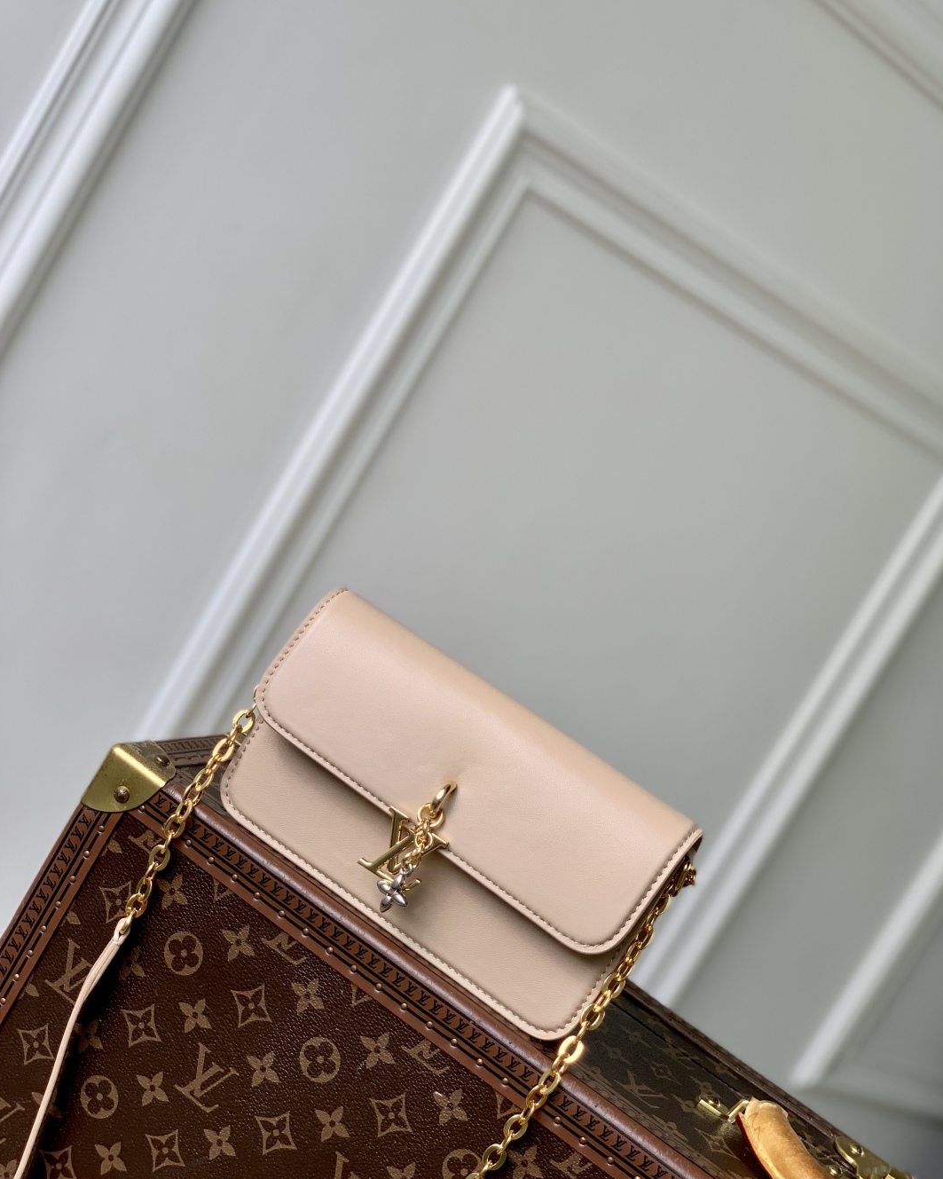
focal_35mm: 55
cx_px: 475
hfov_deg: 27.6
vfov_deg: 34.2
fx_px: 1919
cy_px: 582
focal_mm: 6
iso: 25
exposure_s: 1/122
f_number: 2.4
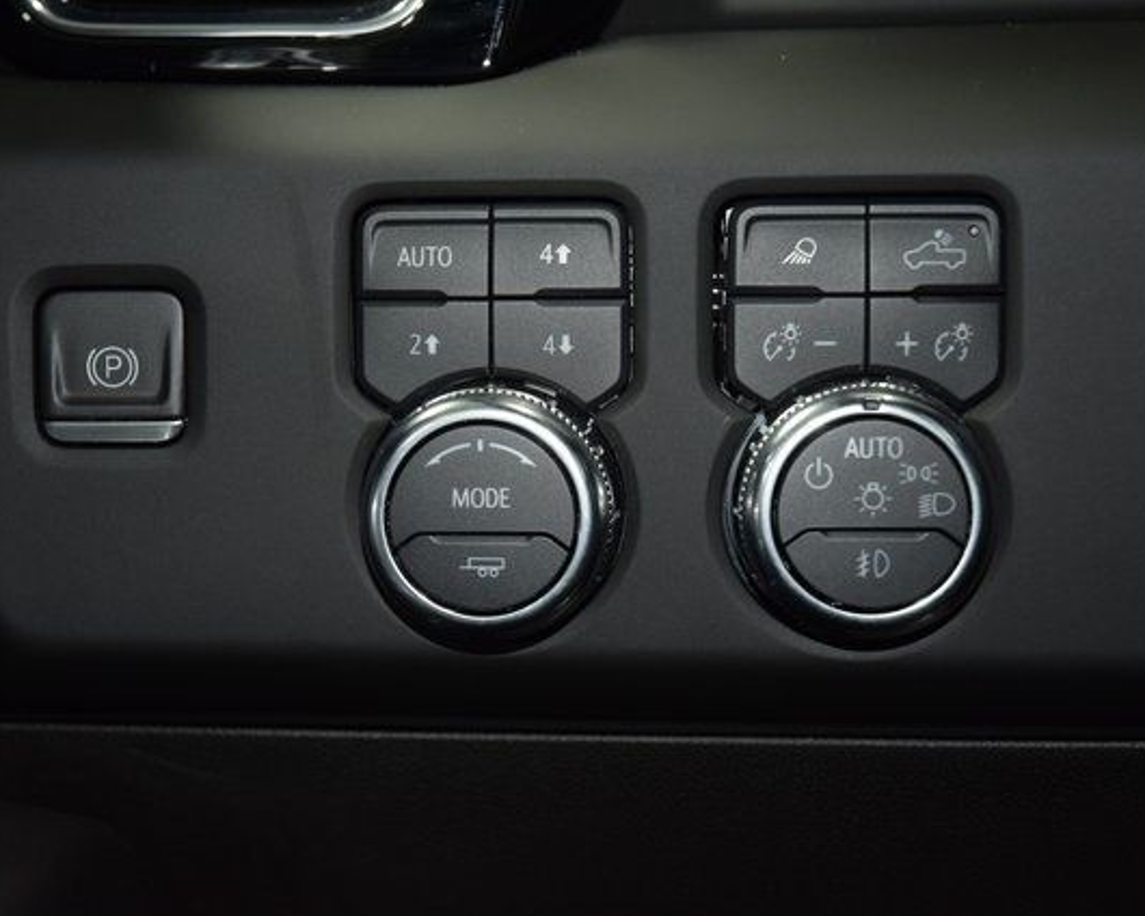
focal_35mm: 85
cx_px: 482
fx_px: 2880
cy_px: 459
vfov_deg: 18.1
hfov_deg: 22.5
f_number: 4.5
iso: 800
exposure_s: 1/25
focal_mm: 50
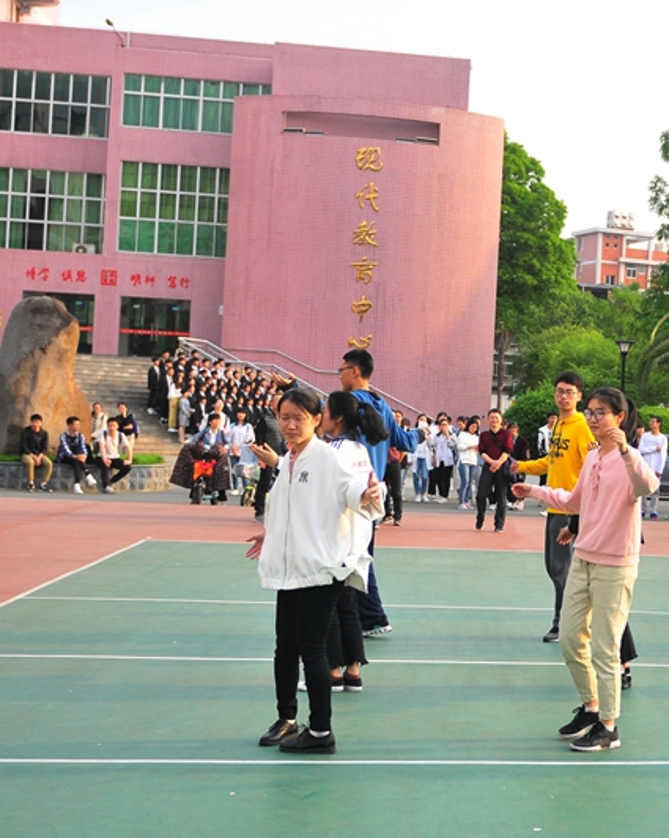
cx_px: 771
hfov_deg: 22.0
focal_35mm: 65
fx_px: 1610
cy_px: 421
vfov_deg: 29.2
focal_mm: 24
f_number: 2.8
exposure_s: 1/800
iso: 200
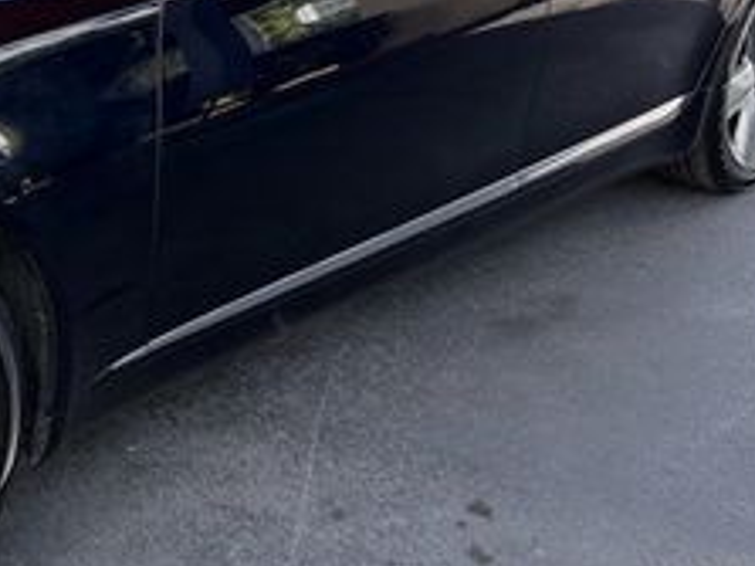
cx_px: -68
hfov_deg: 26.1
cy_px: 64
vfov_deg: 20.9
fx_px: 1504
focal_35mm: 69
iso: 100
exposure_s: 1/617
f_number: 1.78
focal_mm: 6.76
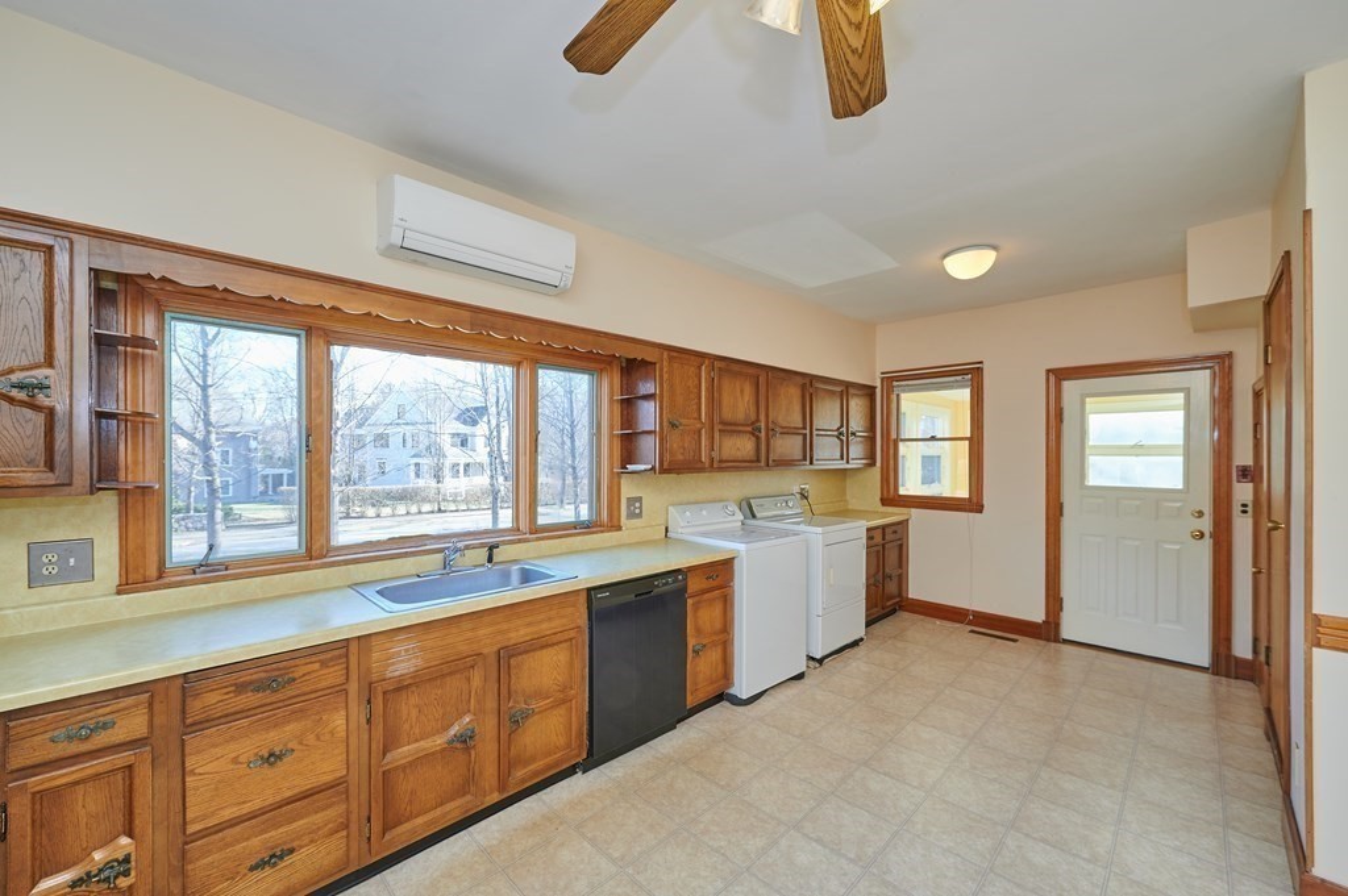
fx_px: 524
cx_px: 674
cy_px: 448
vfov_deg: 81.1
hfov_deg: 104.3
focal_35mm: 14
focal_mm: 14
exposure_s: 1/60
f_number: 5.6
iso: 400
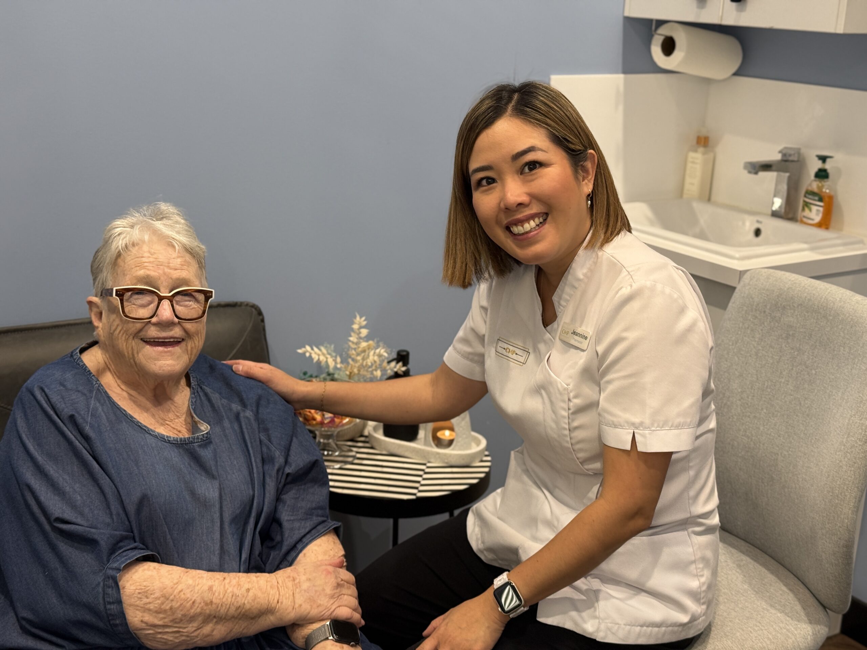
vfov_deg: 30.3
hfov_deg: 39.7
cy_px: 325
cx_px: 434
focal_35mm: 48
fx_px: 1202
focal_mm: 6.76
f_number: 1.78
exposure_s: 1/50
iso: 125
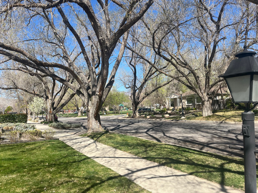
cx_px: 129
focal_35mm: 26
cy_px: 96
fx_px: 194
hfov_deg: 67.3
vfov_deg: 53.1
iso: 50
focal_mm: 5.1
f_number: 1.6
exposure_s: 1/2463
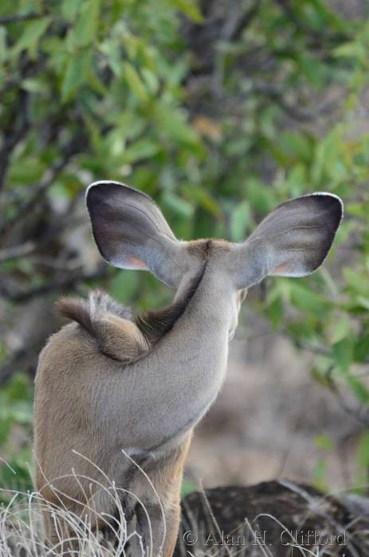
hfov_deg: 2.3
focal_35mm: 600
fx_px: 9275
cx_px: 184
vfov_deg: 3.4
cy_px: 278
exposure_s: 1/400
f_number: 5.6
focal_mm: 400
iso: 560
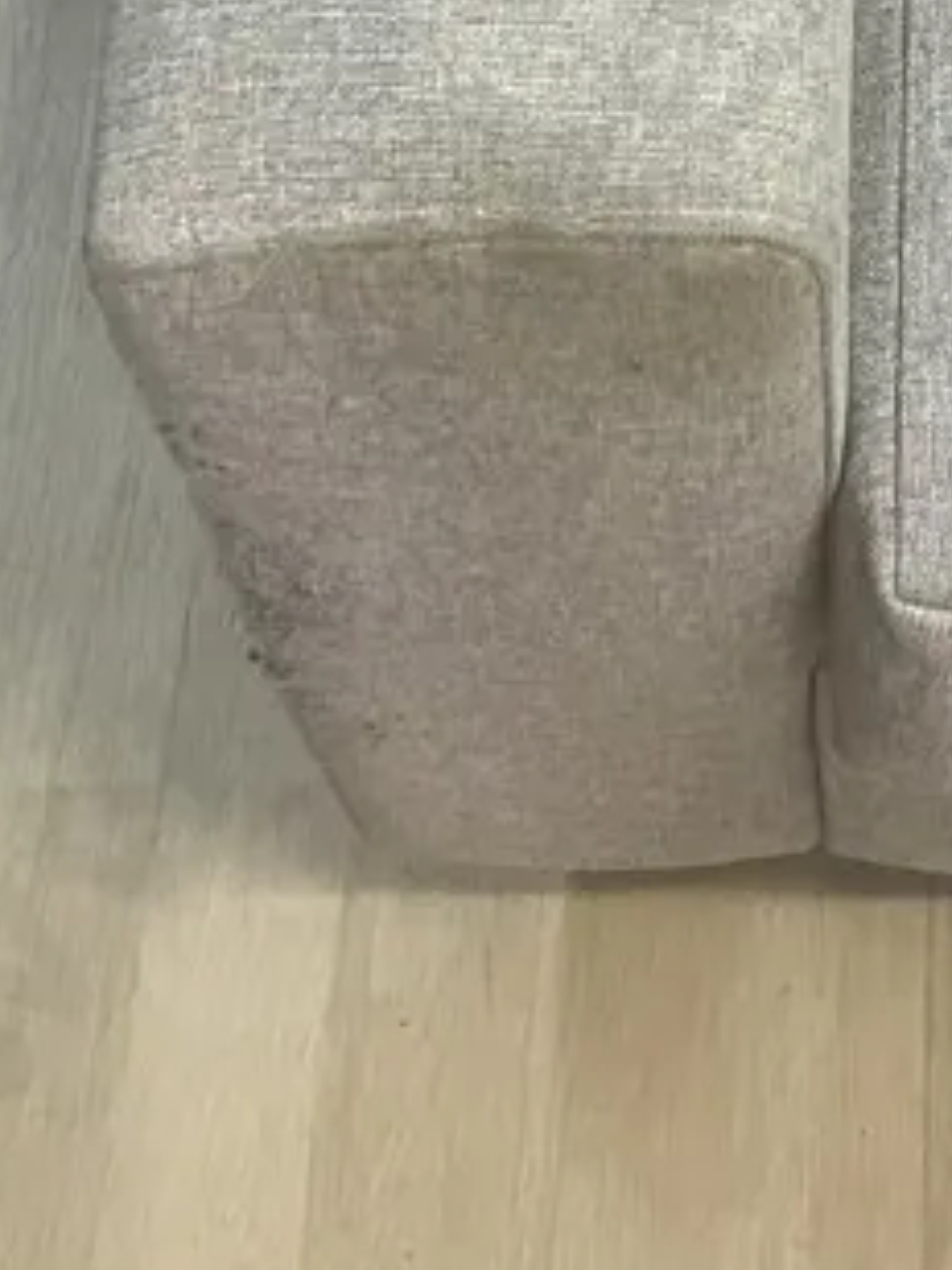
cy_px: -594
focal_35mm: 93
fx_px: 3410
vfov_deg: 18.8
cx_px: 1191
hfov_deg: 15.2
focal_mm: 3.99
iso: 160
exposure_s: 1/50
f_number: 1.8
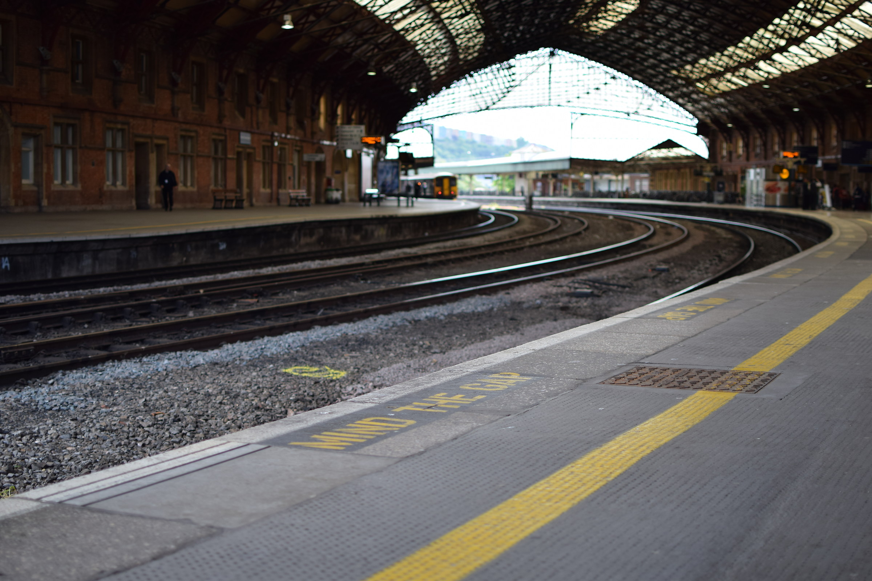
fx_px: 1272
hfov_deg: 37.9
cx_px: 436
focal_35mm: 52
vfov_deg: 25.8
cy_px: 290
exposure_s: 1/640
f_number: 2
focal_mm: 35
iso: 100
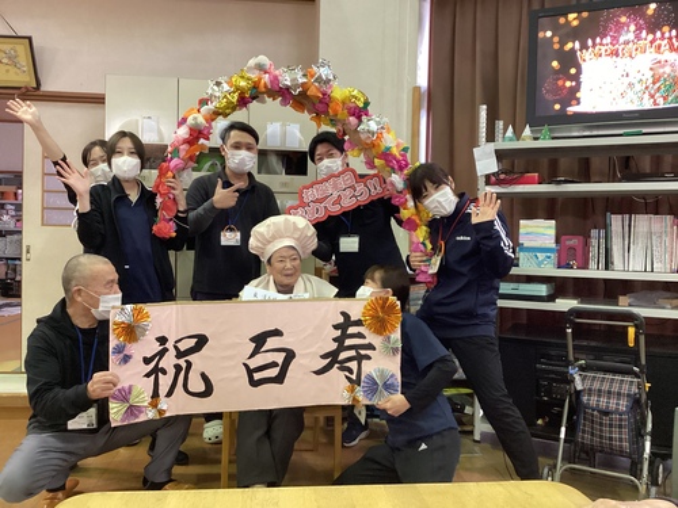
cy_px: 254
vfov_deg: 45.4
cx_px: 339
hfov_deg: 58.4
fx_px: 607
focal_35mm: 31
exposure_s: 1/40
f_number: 2.4
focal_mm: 3.3
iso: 320
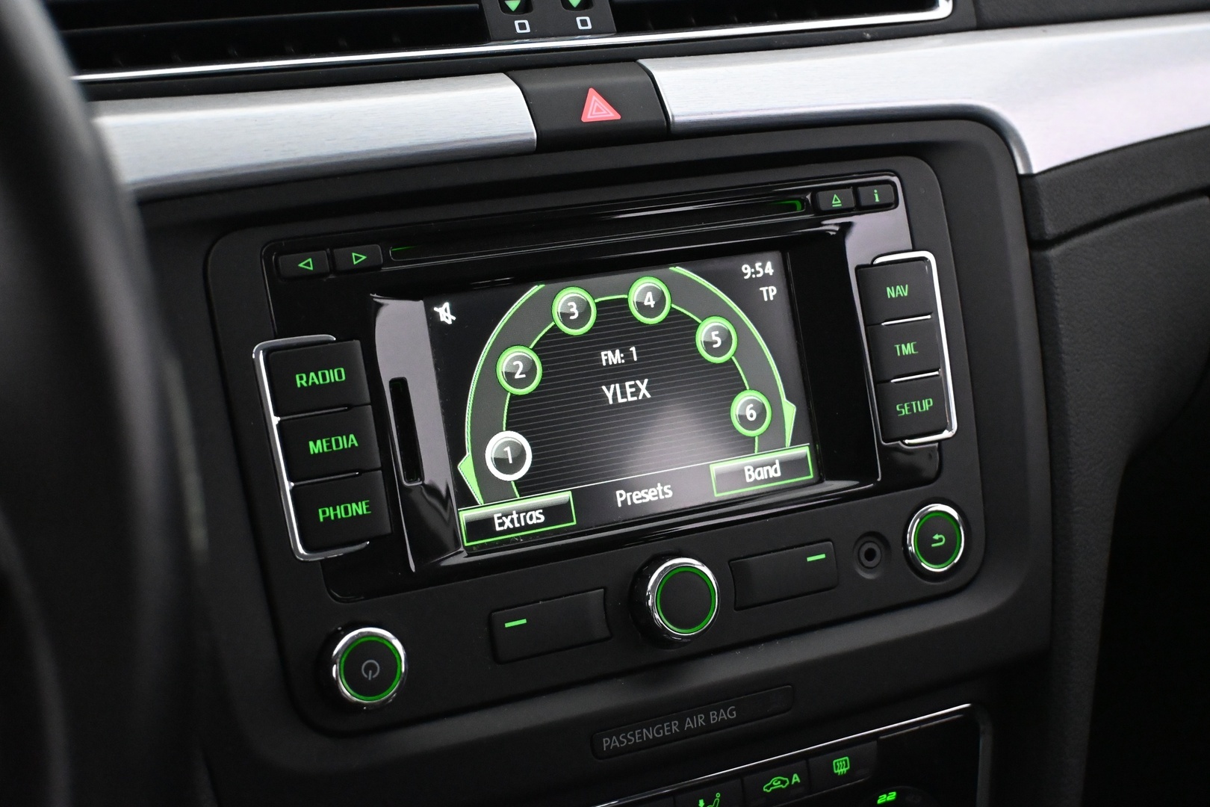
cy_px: 404
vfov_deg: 26.5
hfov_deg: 38.9
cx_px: 605
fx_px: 1714
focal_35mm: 51
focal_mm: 34
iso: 7200
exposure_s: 1/60
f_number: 5
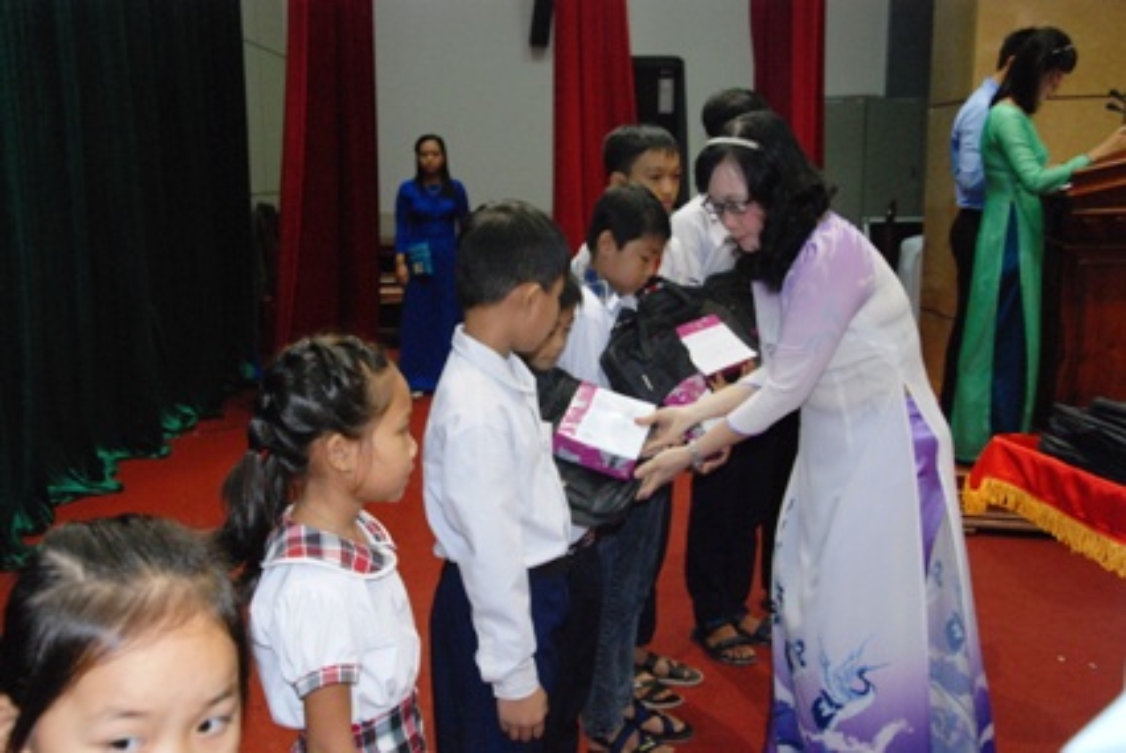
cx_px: 563
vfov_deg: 34.3
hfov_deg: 49.5
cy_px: 376
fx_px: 1221
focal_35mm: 39
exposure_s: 1/60
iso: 1250
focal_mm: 26
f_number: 5.6
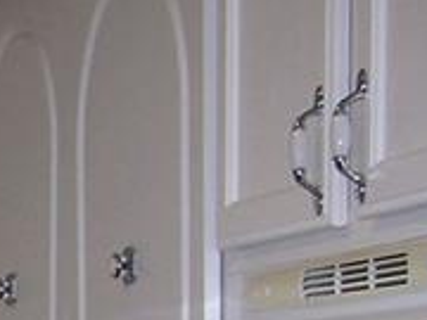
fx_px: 2603
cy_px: 789
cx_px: -569
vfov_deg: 6.7
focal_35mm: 211
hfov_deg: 8.6
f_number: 2.8
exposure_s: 1/60
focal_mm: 7.8
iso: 125
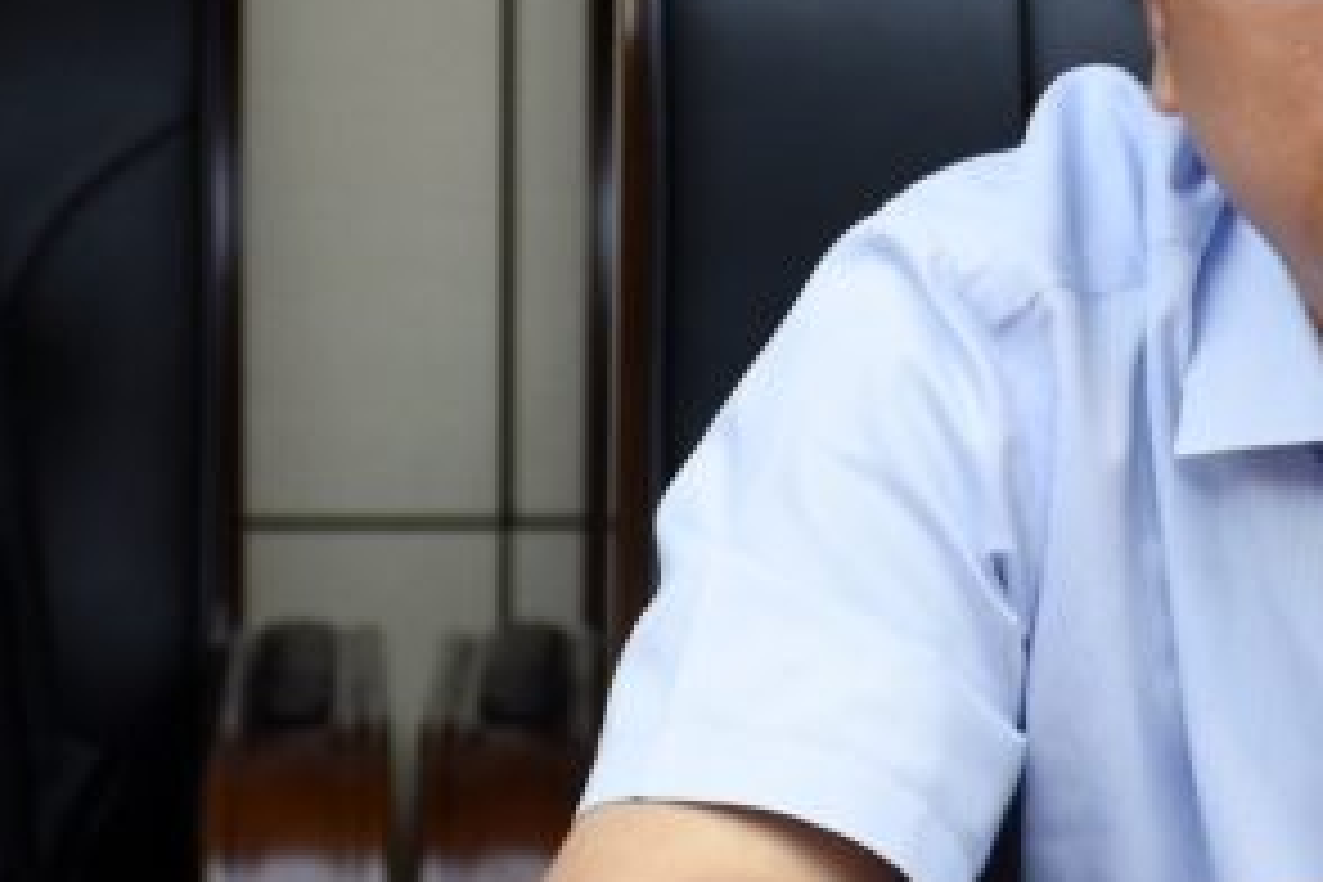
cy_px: 97
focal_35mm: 306
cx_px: 1485
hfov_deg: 6.7
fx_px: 11245
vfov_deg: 4.5
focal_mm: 60
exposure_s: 1/125
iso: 800
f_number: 5
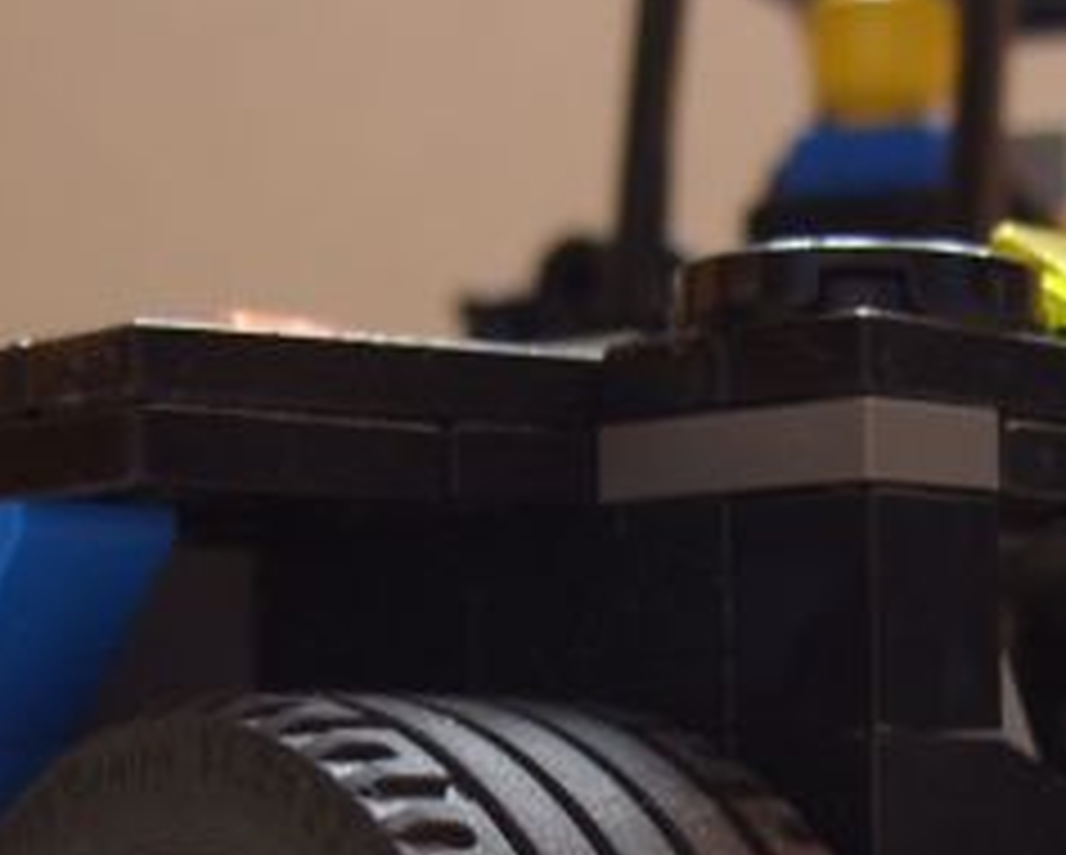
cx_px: 819
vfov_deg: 12.2
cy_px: 810
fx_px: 3947
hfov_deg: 15.3
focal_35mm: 125
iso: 100
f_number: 2.8
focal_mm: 7.8
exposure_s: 1/14
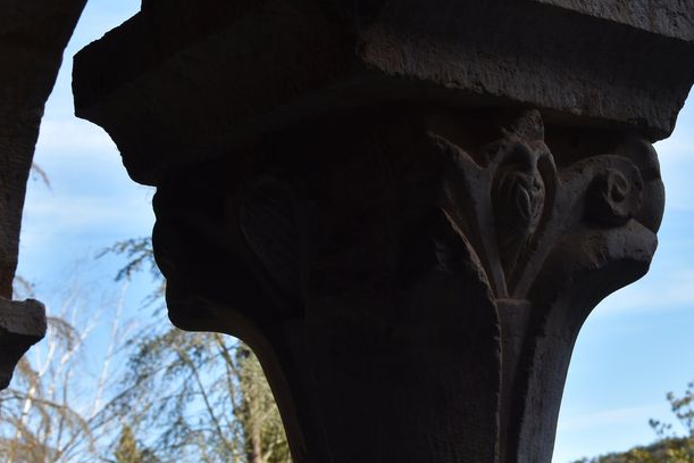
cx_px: 477
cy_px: 268
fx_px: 1889
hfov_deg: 20.7
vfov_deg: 14.0
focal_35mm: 98
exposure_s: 1/250
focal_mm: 38
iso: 200
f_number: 8
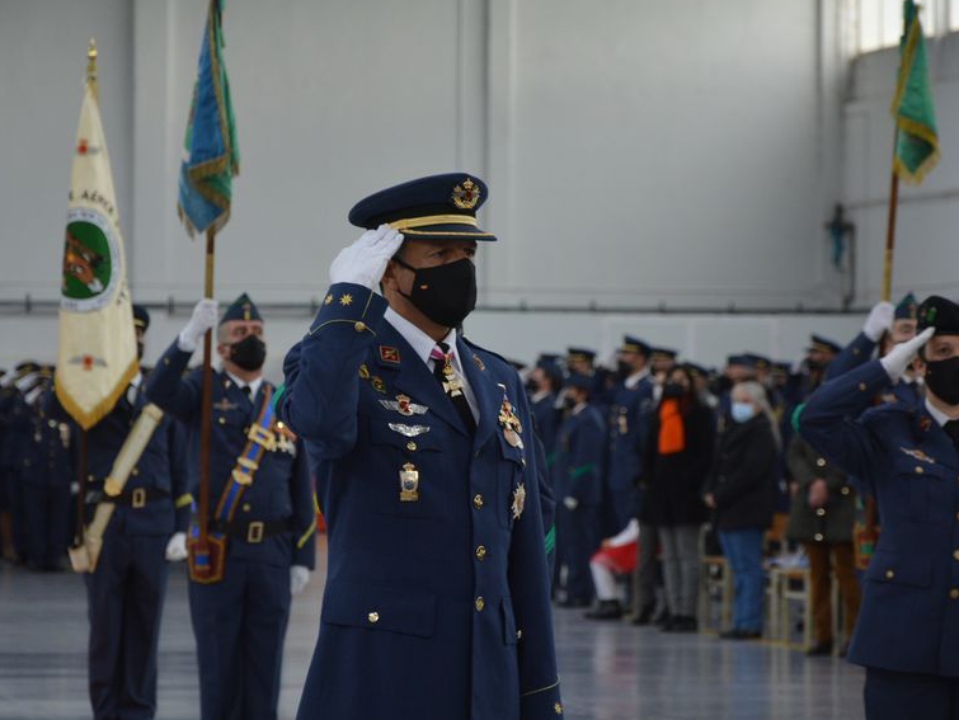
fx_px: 5283
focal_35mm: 191
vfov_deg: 7.8
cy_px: 347
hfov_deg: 10.4
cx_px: 447
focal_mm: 105
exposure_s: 1/125
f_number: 5.6
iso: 900
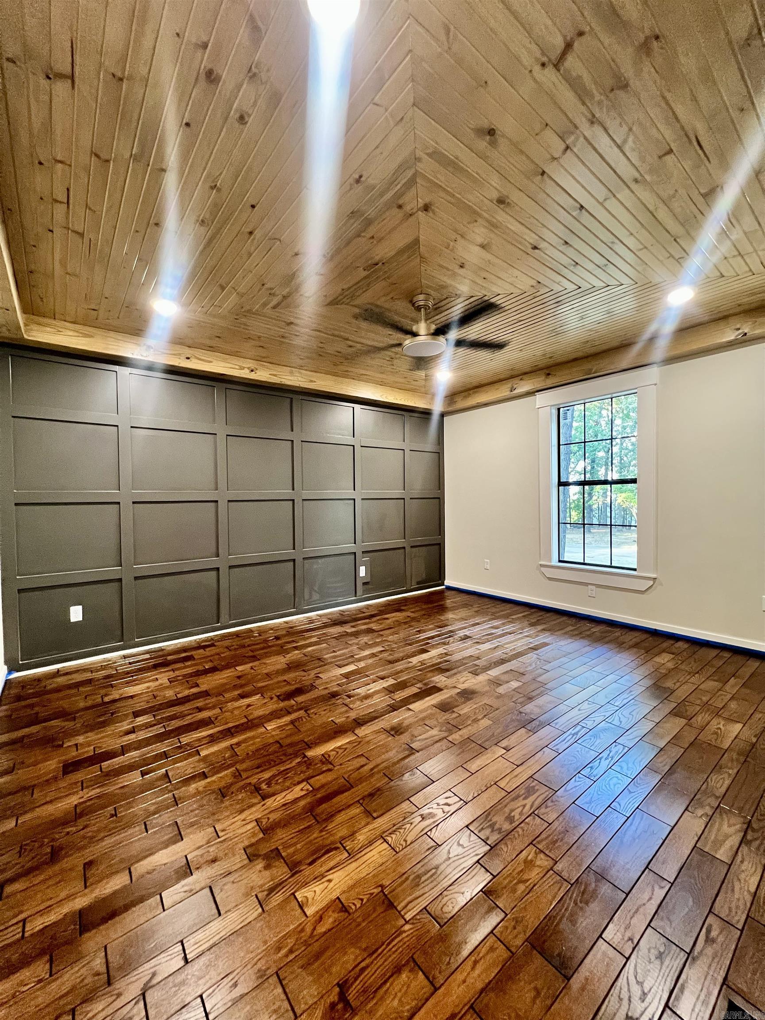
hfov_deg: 89.9
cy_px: 510
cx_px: 382
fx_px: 383
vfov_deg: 106.2
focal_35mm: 13
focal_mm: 1.57
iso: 500
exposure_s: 1/60
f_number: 1.8
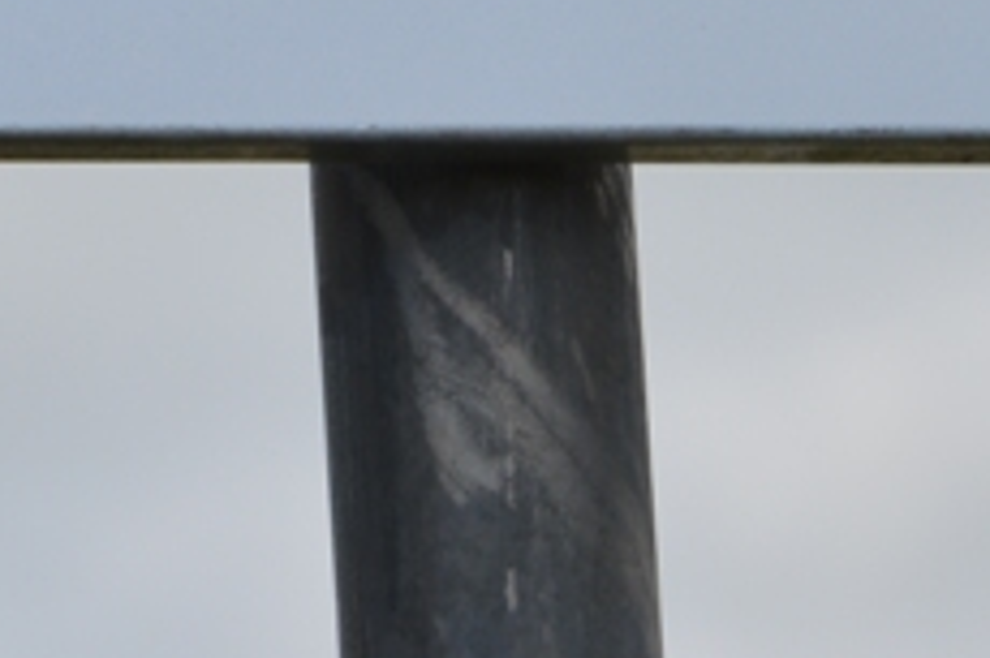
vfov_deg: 2.0
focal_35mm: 686
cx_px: 379
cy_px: -701
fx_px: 18856
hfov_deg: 3.0
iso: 100
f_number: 9
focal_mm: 105
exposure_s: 1/320
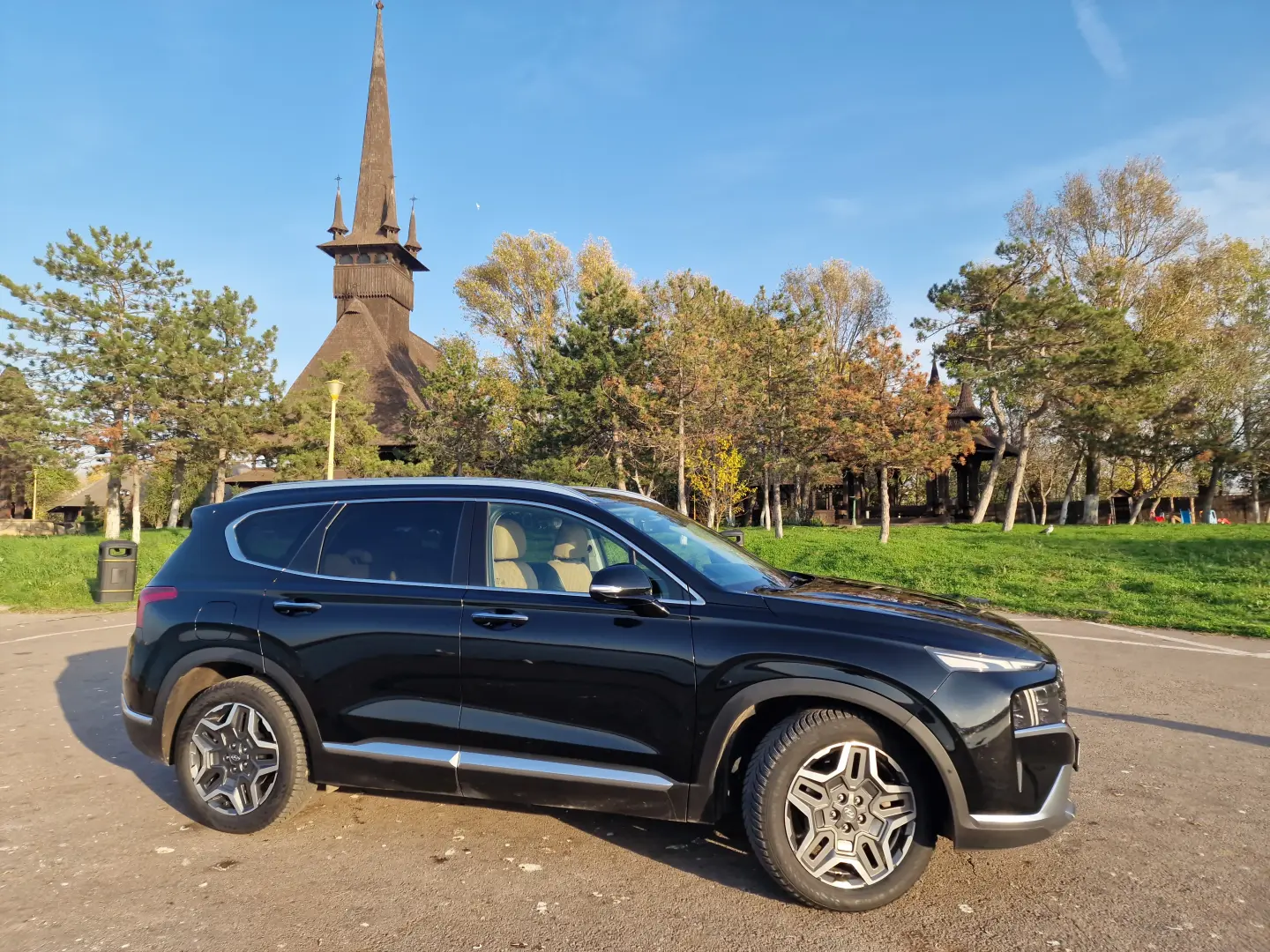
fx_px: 844
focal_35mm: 23
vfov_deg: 58.9
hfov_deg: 73.9
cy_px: 476
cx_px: 635
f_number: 1.8
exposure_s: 1/3003
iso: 50
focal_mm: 6.4
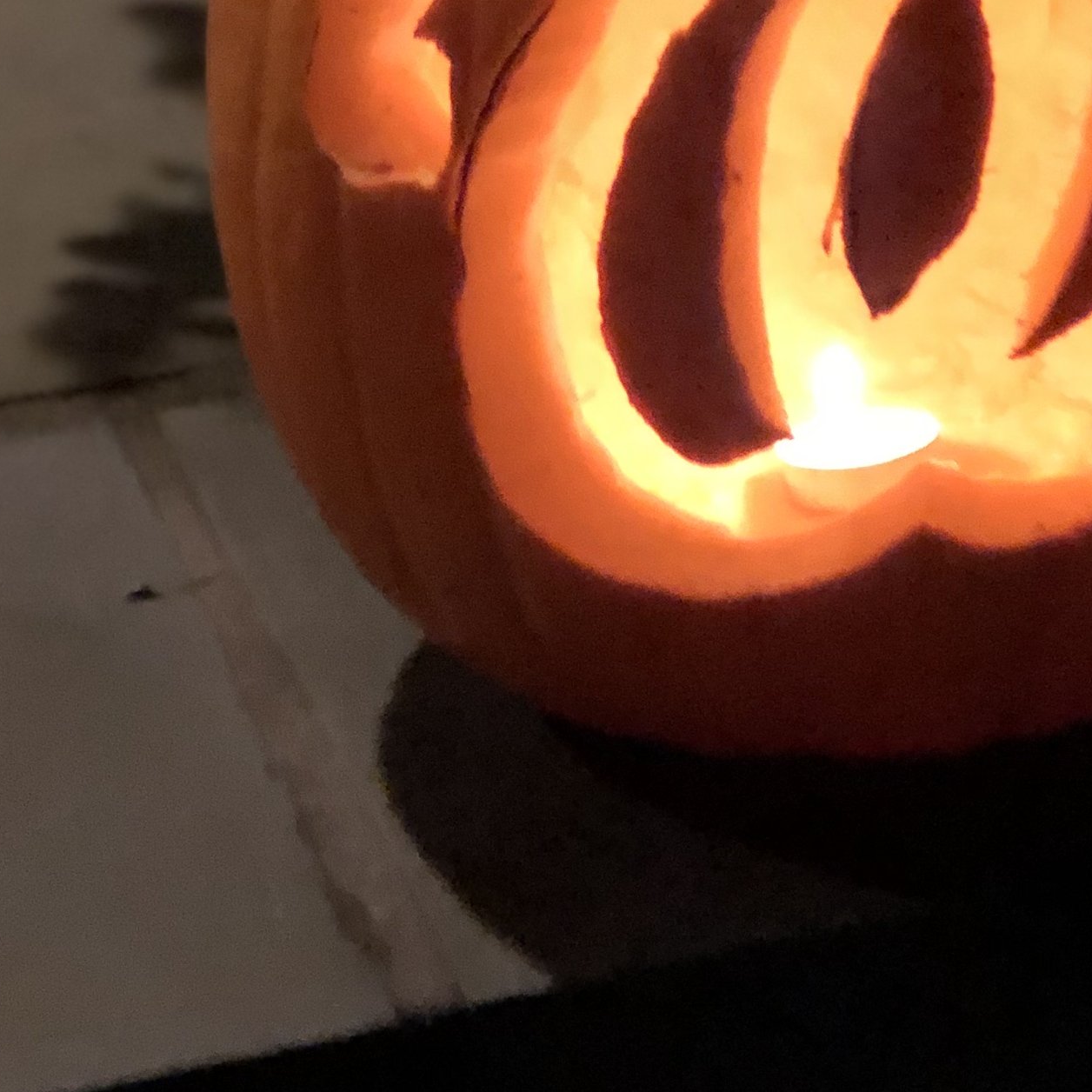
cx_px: 893
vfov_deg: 14.2
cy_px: 239
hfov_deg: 14.2
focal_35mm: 122
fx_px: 4354
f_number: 2.4
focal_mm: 6
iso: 160
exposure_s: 1/8
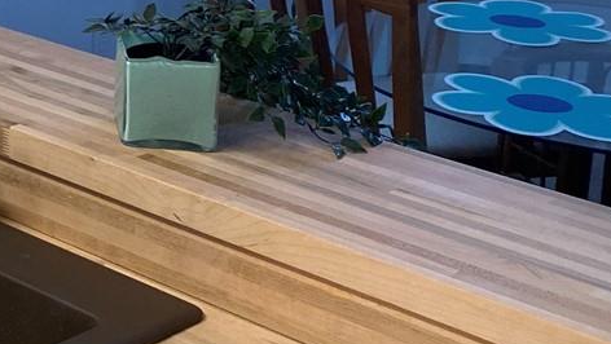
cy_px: -83
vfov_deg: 12.3
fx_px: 1556
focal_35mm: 96
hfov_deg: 19.9
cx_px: -239
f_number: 1.8
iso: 125
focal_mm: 4.25
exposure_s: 1/120
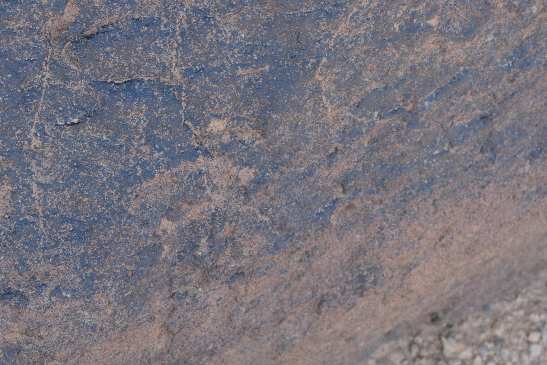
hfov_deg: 9.8
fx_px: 3180
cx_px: 16
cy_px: 78
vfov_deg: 6.6
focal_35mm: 209
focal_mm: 55
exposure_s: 1/250
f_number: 8
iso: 400
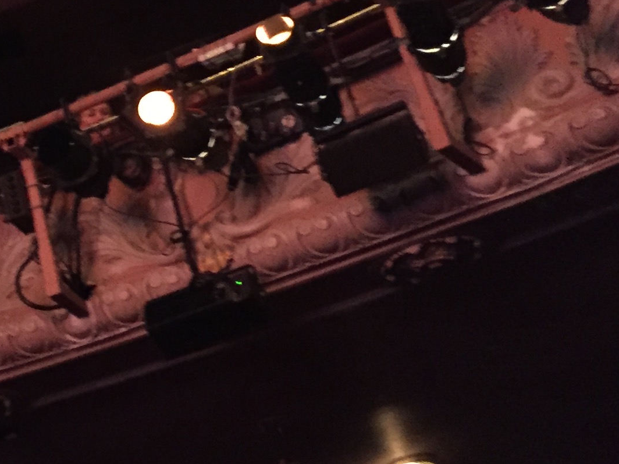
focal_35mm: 89
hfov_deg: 20.7
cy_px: -10
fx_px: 1591
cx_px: -109
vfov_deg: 16.2
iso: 400
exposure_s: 1/17
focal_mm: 4.15
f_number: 2.2
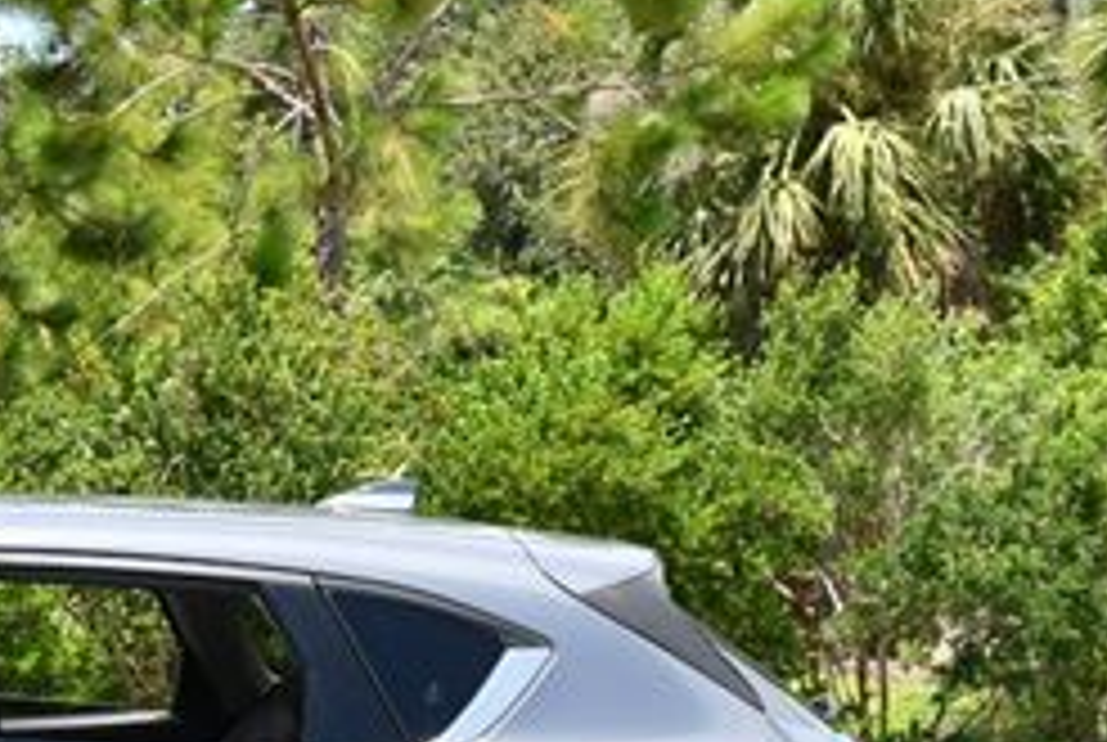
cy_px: 688
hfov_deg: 15.0
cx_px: -320
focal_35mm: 130
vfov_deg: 10.5
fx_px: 4005
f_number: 8
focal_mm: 25
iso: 180
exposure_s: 1/250
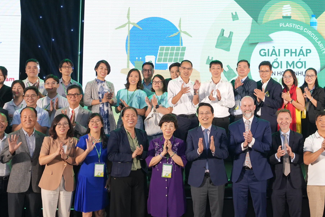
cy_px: 51
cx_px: 246
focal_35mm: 63
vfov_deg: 21.4
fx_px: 569
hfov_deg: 31.3
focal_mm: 24
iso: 500
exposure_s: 1/160
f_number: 3.5
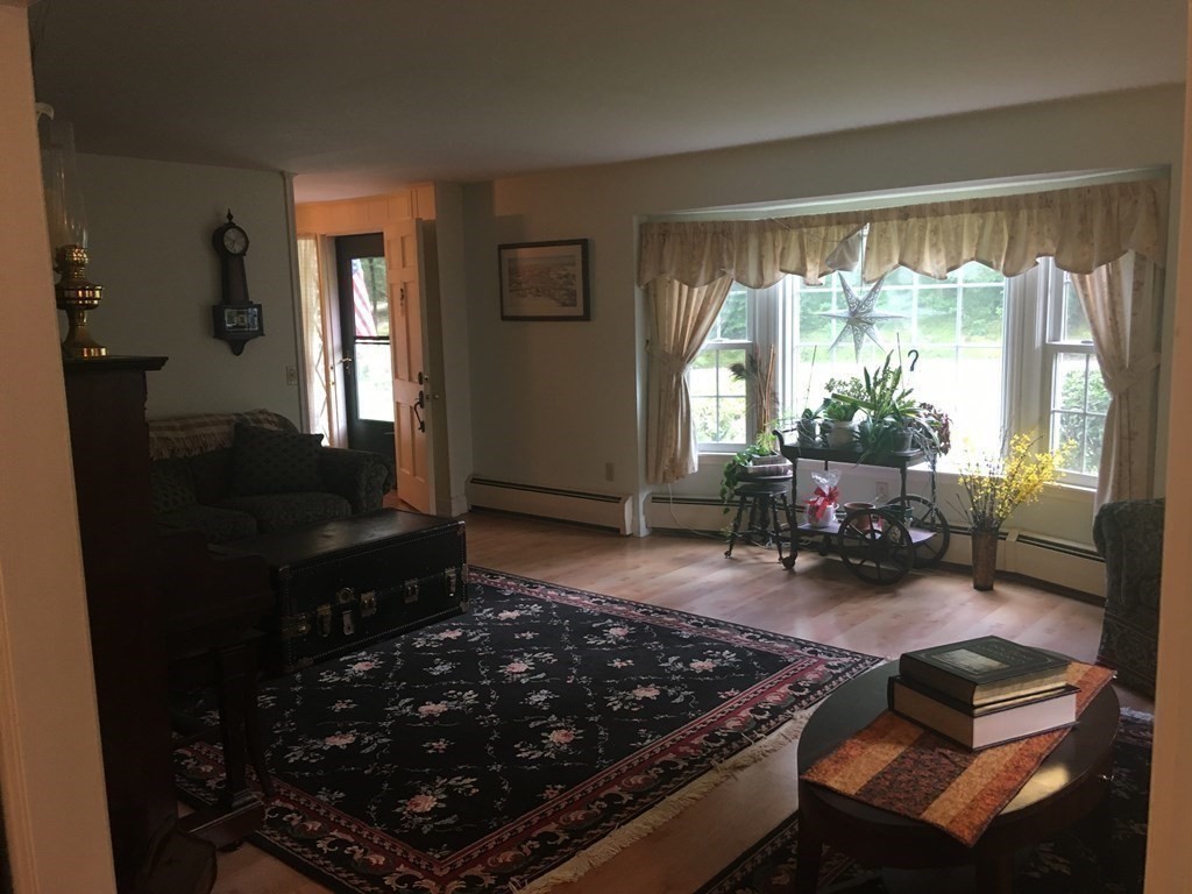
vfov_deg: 48.2
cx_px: 596
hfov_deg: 61.7
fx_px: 999
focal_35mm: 29
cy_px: 447
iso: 100
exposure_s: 1/30
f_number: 2.2
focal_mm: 4.15
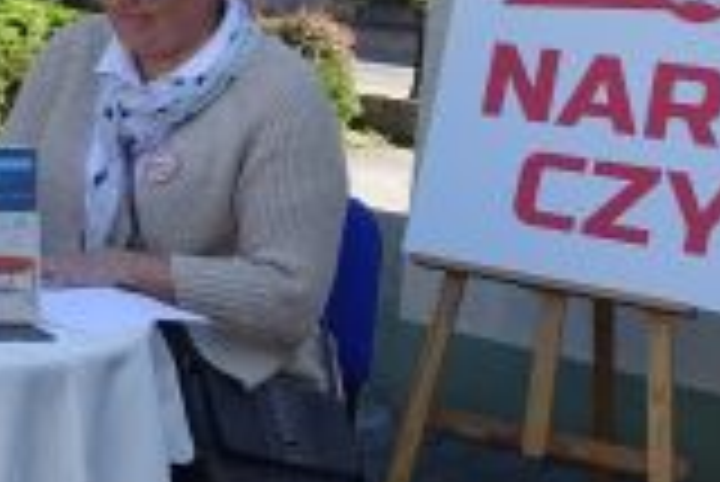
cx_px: -238
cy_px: -70
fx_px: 1922
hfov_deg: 19.4
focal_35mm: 96
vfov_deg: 13.9
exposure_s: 1/250
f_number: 4
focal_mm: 8.8
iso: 125
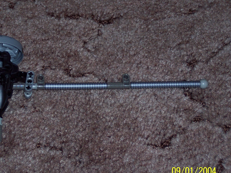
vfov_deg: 13.3
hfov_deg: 17.7
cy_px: 89
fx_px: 741
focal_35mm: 111
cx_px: 90
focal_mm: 18.7
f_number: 4.1
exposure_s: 1/60
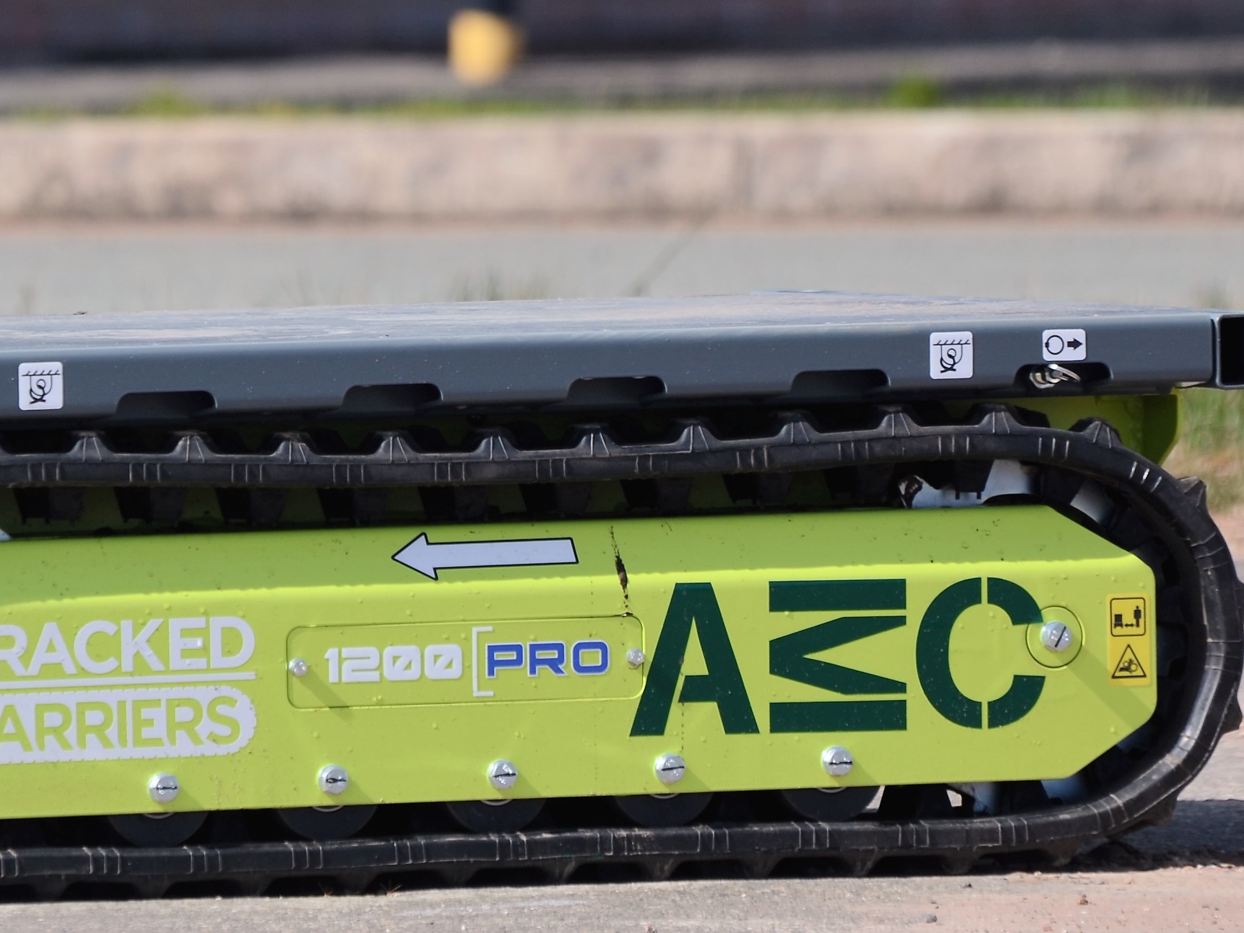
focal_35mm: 464
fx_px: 16671
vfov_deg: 3.2
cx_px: 292
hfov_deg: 4.3
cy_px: 465
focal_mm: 185
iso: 100
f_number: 5
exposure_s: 1/800
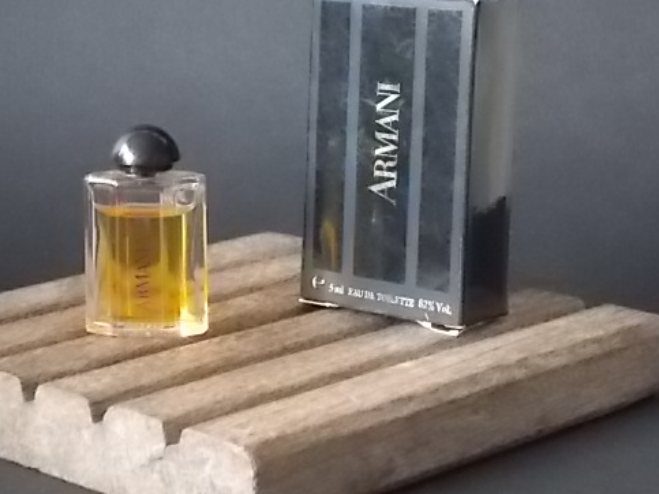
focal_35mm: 114
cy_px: 177
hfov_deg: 17.3
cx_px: 257
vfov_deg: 13.0
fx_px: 2170
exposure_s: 1/25
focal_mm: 15.4
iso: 800
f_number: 6.3
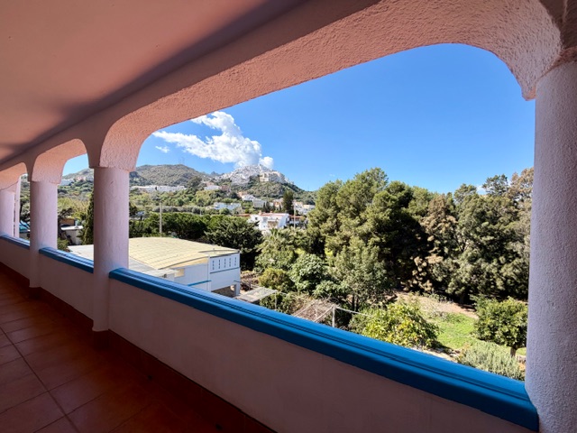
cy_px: 216
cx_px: 288
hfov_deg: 102.1
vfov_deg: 85.7
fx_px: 233
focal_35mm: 14
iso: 32
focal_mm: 2.22
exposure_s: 1/770
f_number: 2.2
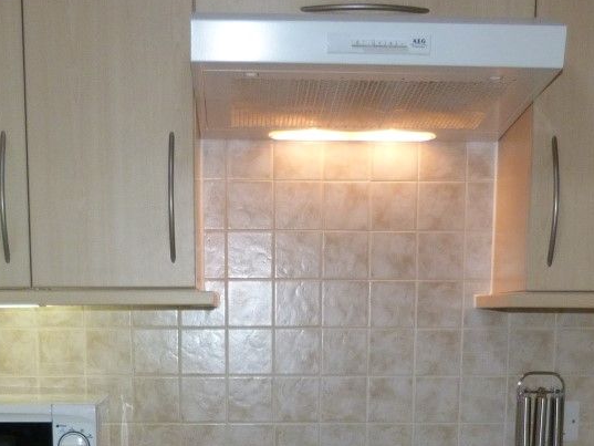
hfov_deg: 28.9
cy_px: 585
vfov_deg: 20.1
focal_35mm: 67
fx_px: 1150
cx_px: 260
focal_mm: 4.5
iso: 125
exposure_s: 1/60
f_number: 2.8
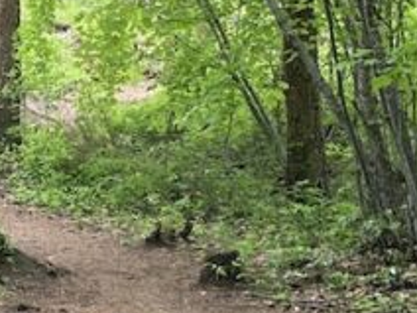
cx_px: 148
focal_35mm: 119
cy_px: 113
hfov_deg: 16.5
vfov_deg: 12.4
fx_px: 1434
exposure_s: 1/121
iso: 80
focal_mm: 3.99
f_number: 1.8
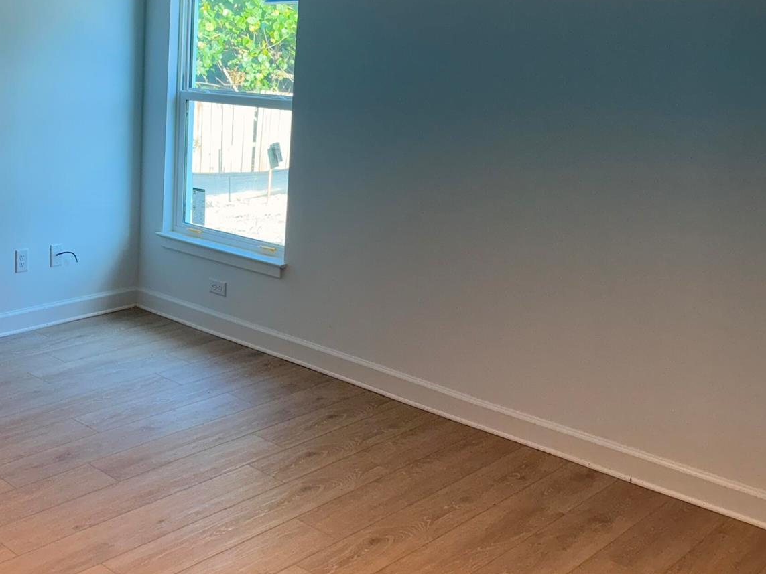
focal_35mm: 43
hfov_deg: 41.7
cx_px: 139
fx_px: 951
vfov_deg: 33.2
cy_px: 179
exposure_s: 1/232
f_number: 1.78
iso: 125
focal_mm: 6.76
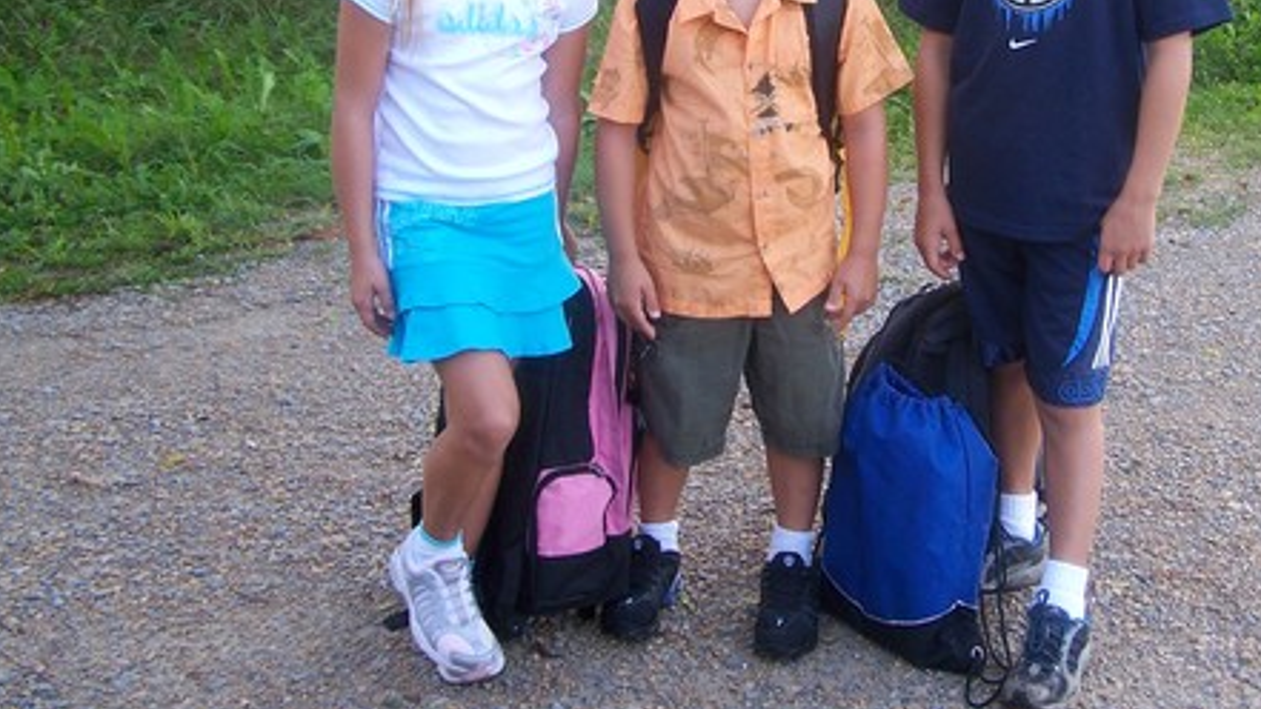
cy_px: 157
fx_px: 2006
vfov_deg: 19.9
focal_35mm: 60
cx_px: 834
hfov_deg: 34.6
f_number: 2.8
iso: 80
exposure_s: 1/100
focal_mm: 6.3
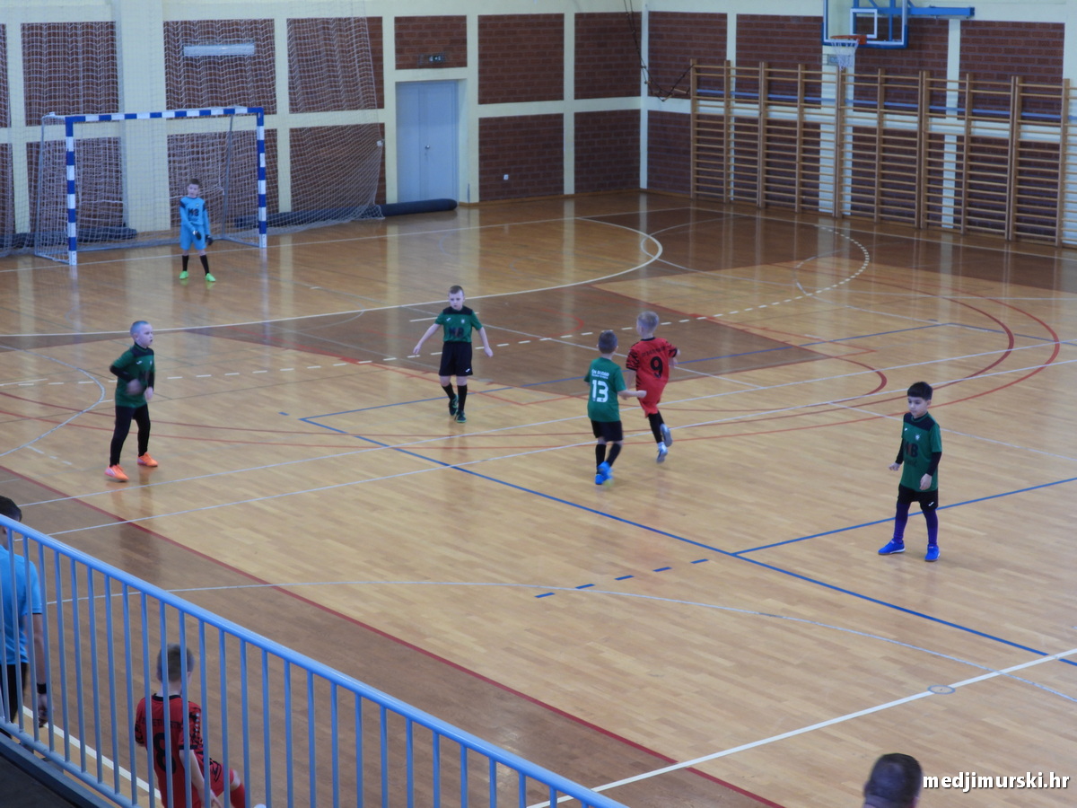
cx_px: 538
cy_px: 404
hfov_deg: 27.8
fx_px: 2178
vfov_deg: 21.0
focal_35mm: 70
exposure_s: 1/30
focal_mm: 12.6
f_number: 3.5
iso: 125
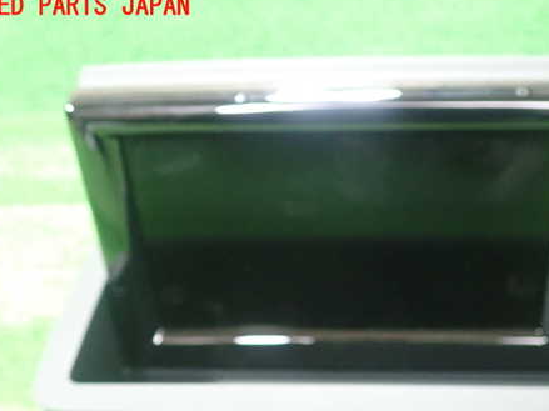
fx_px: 650
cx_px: 338
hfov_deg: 45.5
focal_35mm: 41
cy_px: 272
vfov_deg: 34.8
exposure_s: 1/30
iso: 800
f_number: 2.3
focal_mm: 5.5
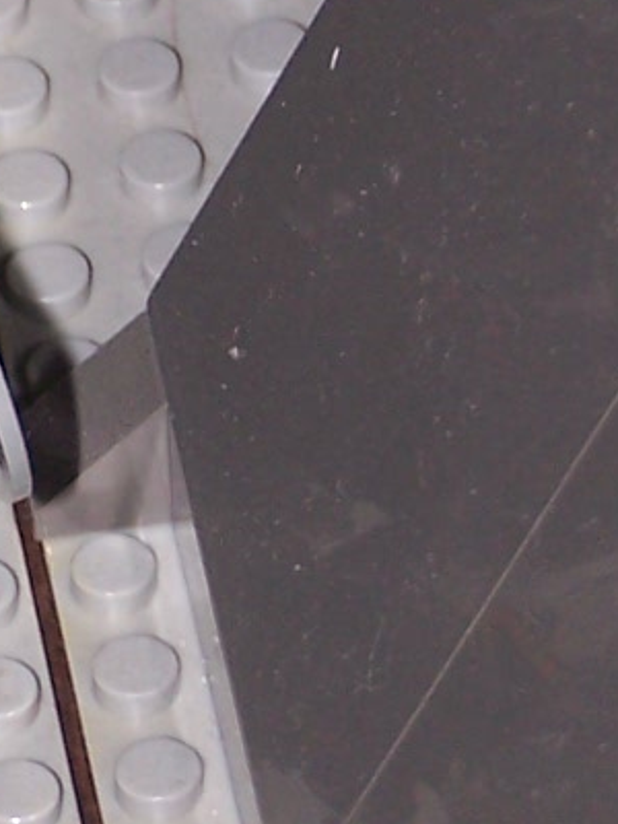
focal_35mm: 484
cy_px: -501
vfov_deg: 4.1
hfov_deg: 3.1
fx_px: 11521
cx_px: -562
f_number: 3.2
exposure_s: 1/90
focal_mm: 19.4
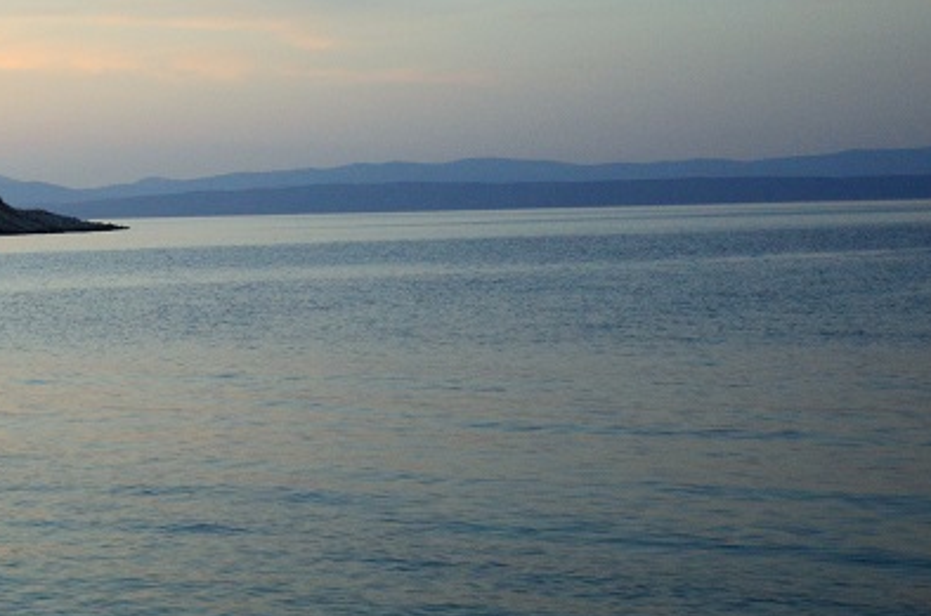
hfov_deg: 25.3
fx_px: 1865
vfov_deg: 18.8
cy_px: 320
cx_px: -174
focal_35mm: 72
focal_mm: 19
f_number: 4
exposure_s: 1/800
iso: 800
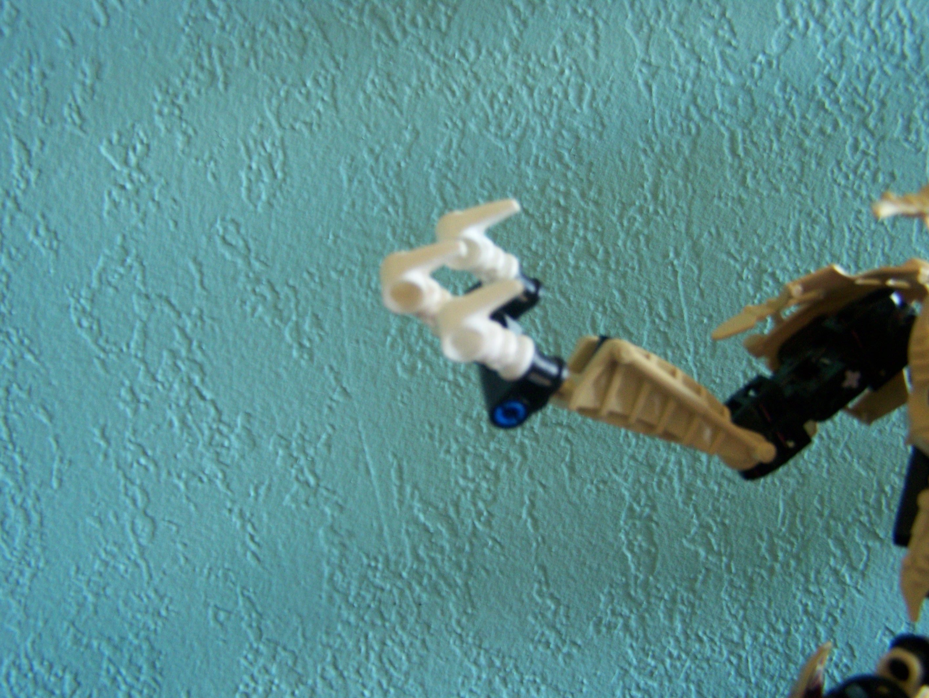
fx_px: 1021
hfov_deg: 48.9
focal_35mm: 38
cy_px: 349
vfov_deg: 37.8
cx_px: 464
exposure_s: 1/8
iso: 160
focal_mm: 6.3
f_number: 2.8
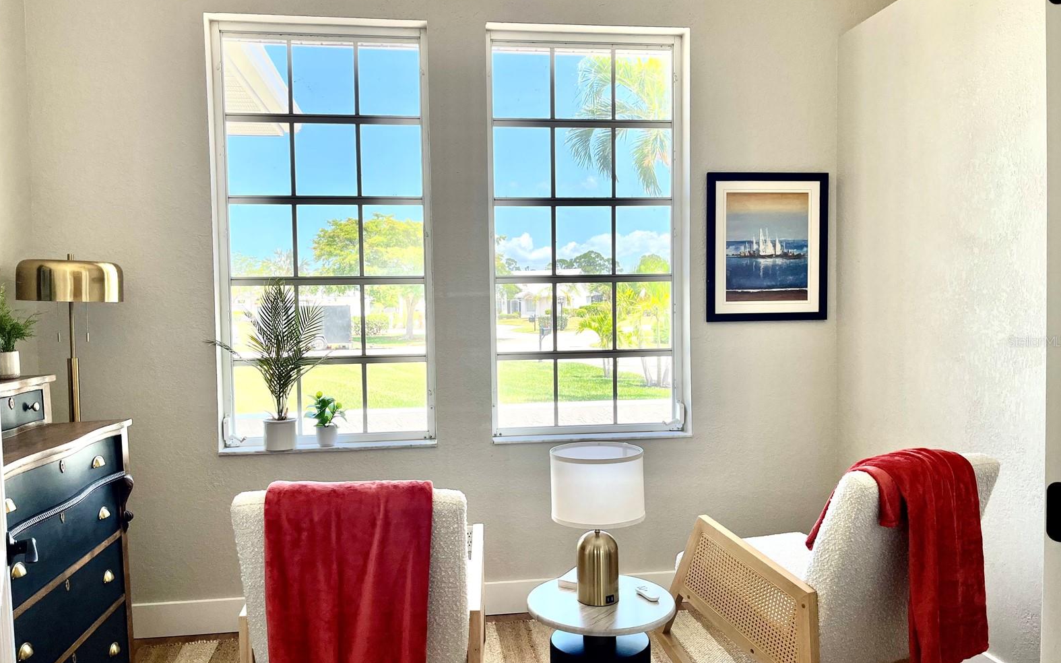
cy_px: 341
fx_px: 810
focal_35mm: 28
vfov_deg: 44.5
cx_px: 532
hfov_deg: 66.5
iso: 50
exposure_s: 1/845
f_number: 1.6
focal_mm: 5.1
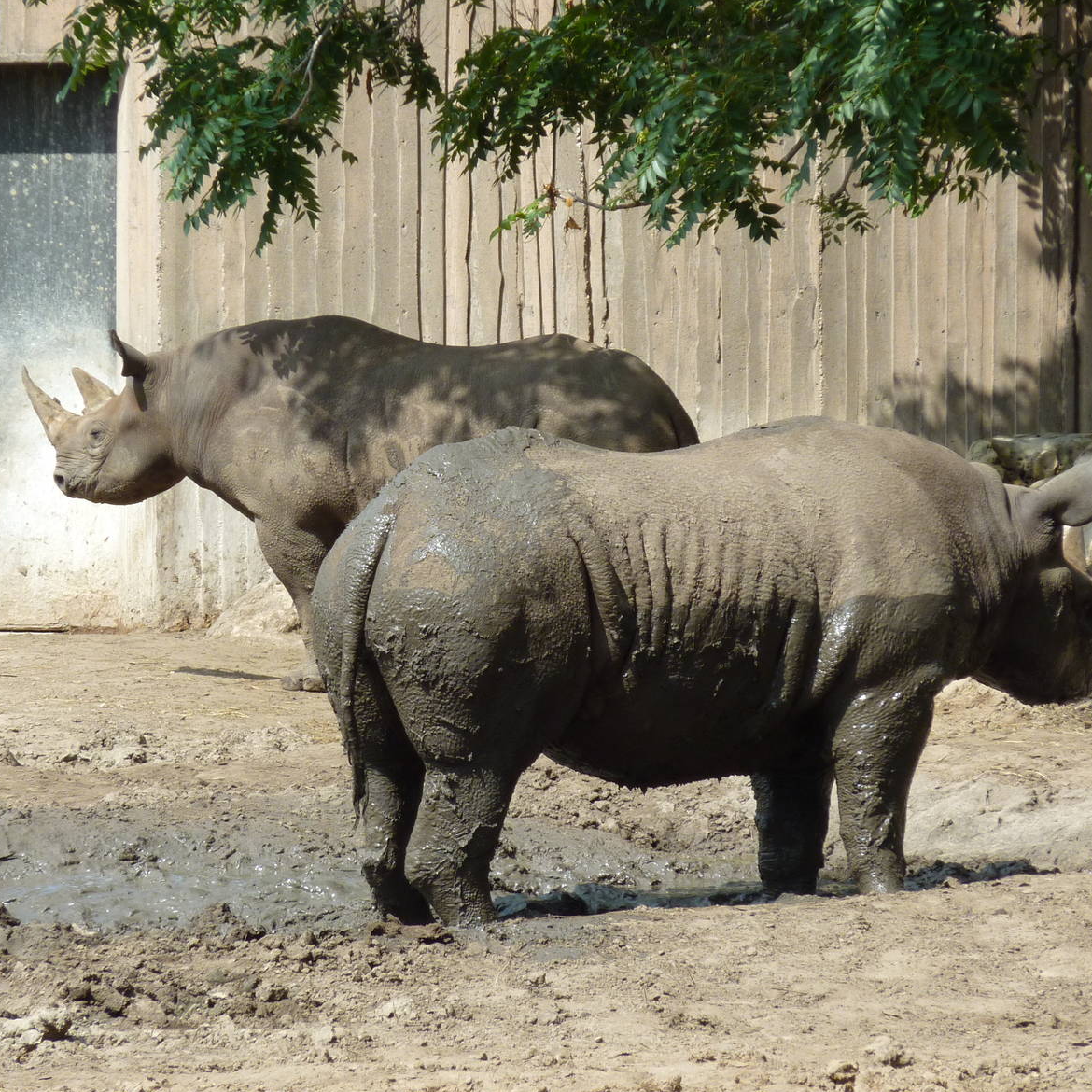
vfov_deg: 7.4
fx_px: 8459
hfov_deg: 7.4
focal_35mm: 237
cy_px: 535
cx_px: 546
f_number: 4.5
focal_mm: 32.1
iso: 125
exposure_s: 1/500
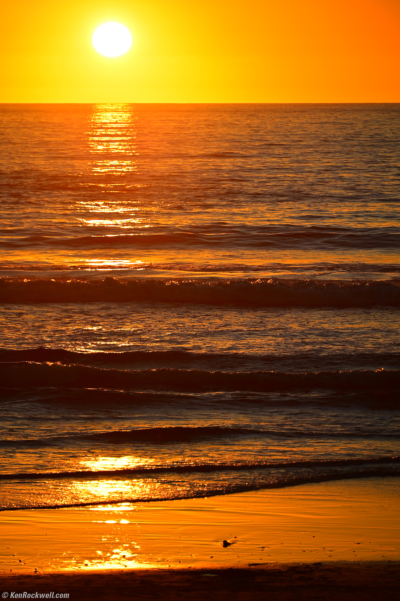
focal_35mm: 250
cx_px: 200
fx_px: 4173
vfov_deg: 8.2
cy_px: 300
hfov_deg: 5.5
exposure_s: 1/1000
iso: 100
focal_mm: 250
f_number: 5.6
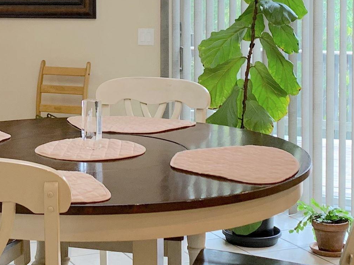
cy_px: 41
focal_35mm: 80
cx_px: 95
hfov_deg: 24.2
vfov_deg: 18.2
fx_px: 818
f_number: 1.8
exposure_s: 1/60
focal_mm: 4.25
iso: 80
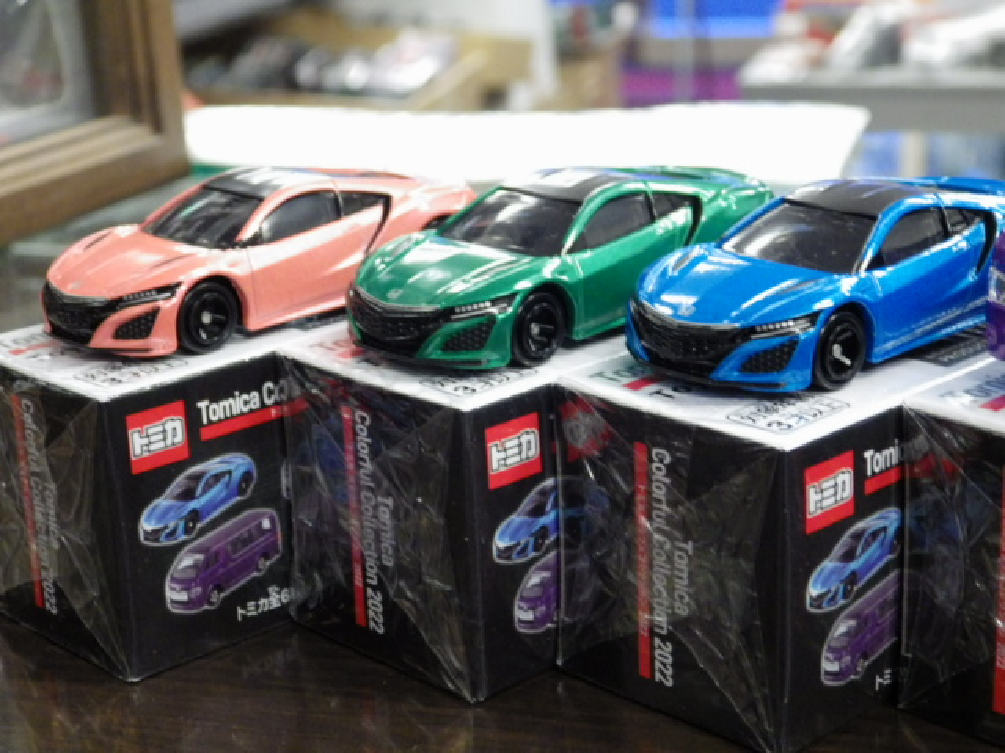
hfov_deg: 27.4
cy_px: 376
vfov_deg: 20.7
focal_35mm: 71
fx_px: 2061
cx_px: 502
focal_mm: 12.8
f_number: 4.2
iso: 800
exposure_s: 1/30
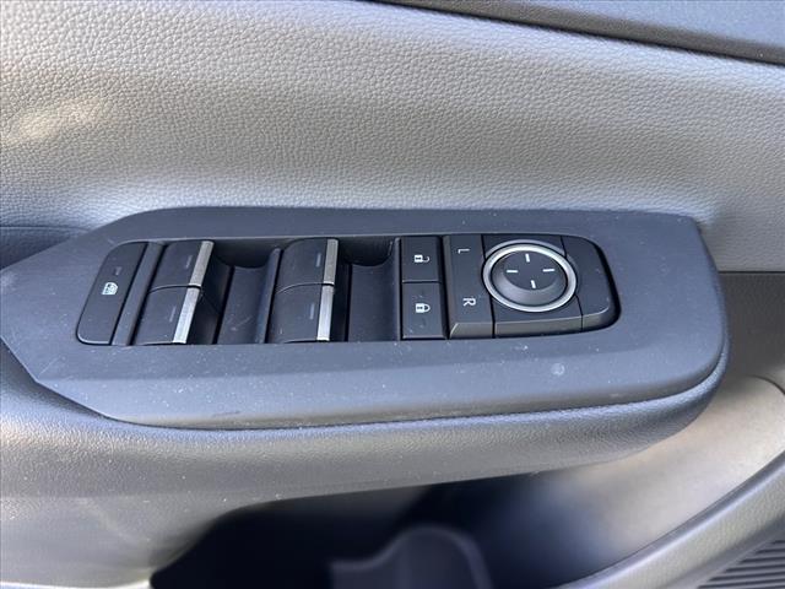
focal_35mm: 24
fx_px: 544
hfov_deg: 71.6
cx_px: 392
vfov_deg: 56.8
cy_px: 294
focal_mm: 6.86
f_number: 1.78
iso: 160
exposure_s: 1/121
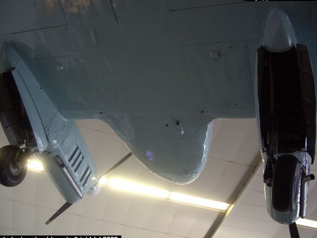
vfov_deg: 36.0
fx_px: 366
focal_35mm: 40
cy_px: 118
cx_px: 156
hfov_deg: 46.8
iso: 200
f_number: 2.8
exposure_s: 1/60
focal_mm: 7.9
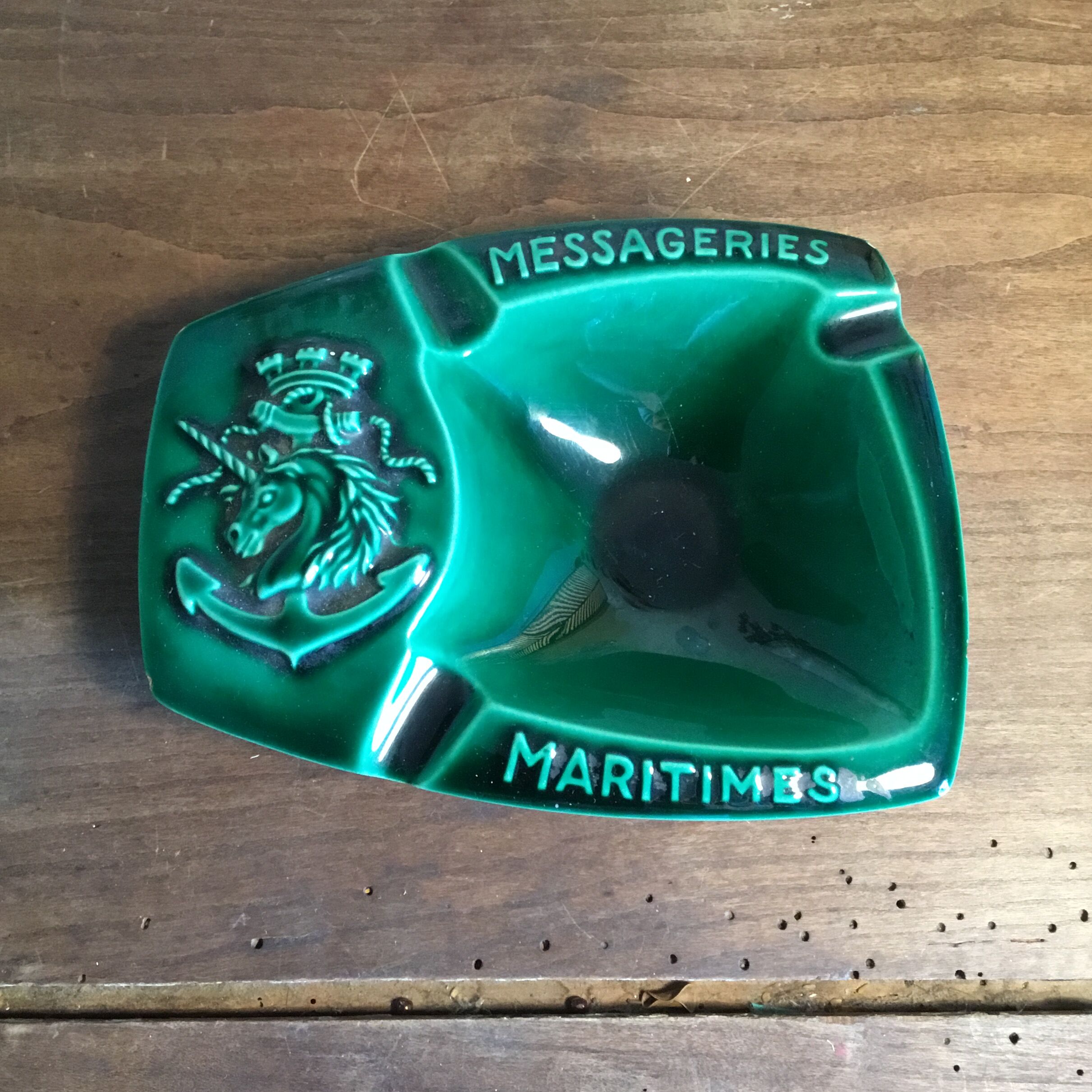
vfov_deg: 44.9
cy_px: 593
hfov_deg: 44.9
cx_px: 545
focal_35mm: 37
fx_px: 1321
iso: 200
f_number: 2.4
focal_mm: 3.3
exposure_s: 1/33
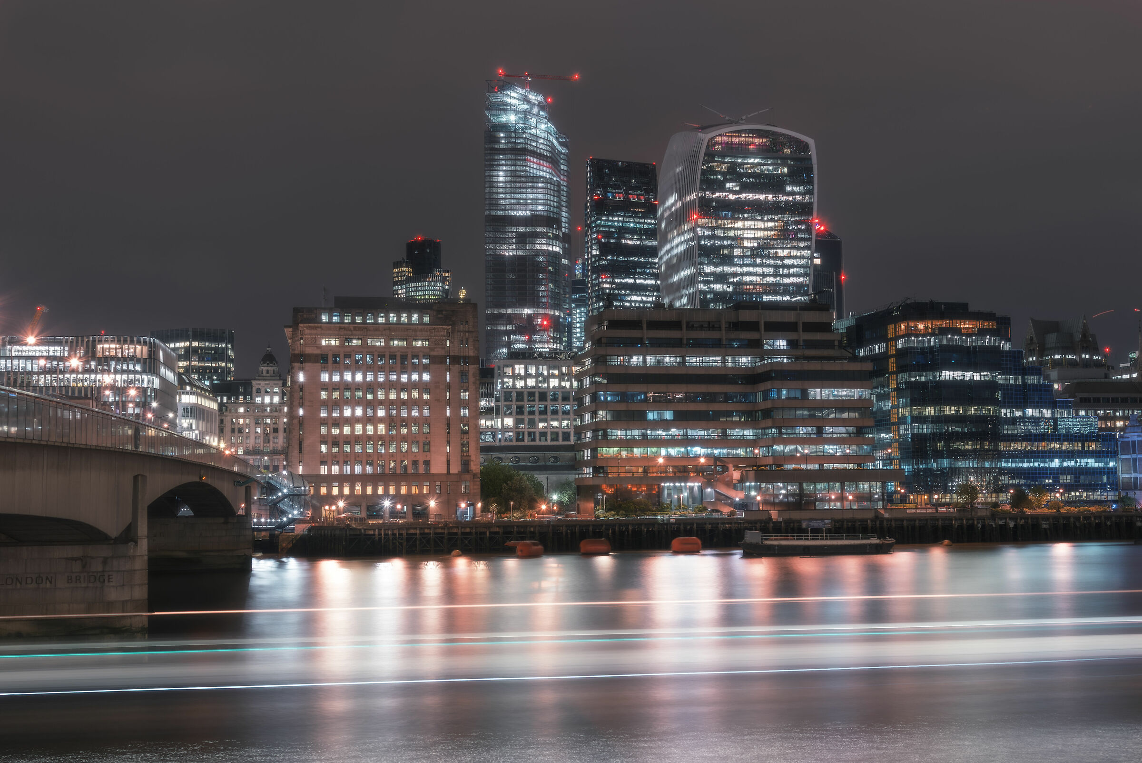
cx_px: 571
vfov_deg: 35.1
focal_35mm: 38
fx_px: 1206
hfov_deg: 50.7
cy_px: 382
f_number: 8
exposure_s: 30
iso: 100
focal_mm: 38
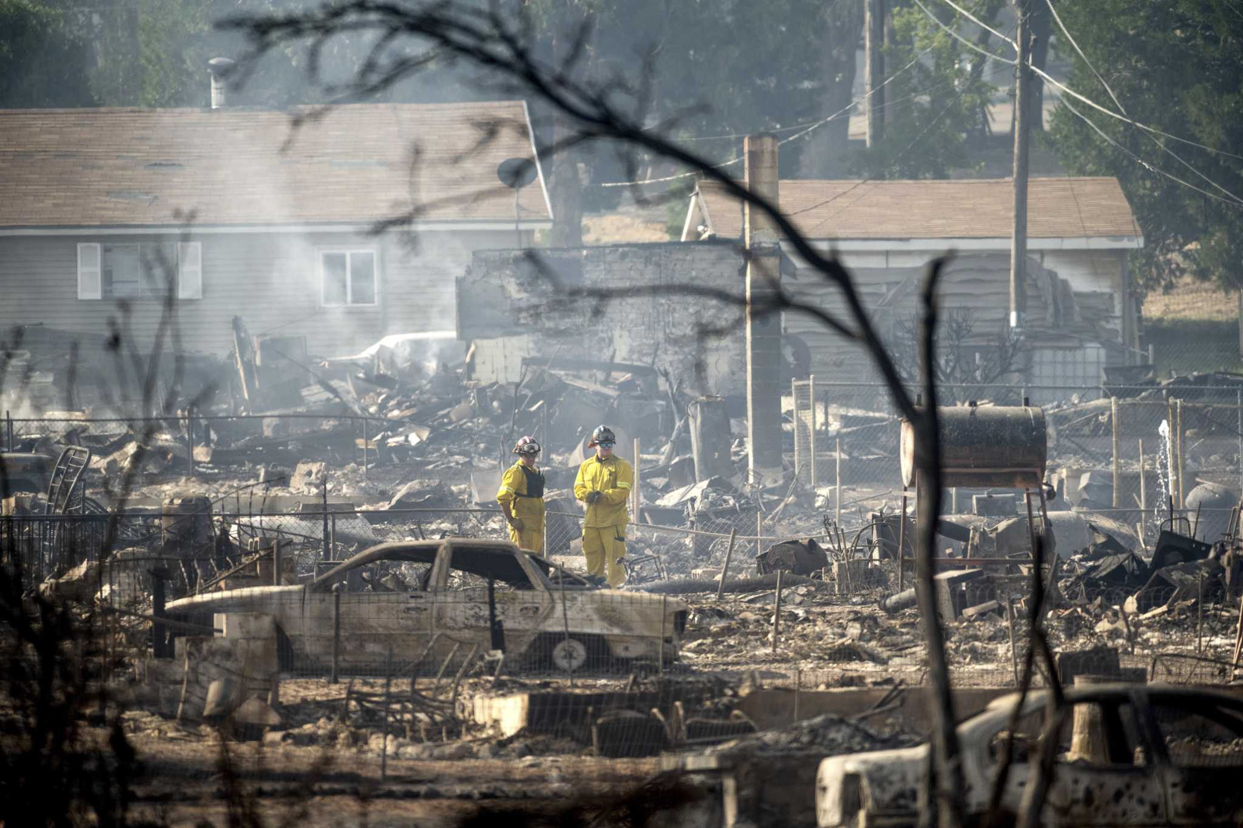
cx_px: 622
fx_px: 14499
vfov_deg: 3.3
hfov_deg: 4.9
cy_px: 414
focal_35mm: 420
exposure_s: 1/3000
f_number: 4
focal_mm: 420
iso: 400
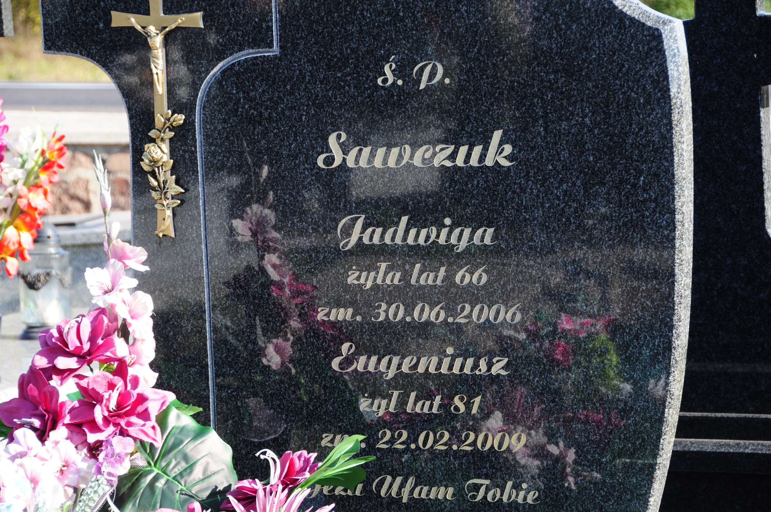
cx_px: 386
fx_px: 2631
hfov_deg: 16.7
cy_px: 256
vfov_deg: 11.1
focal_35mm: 123
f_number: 7.1
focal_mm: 82
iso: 200
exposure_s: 1/200
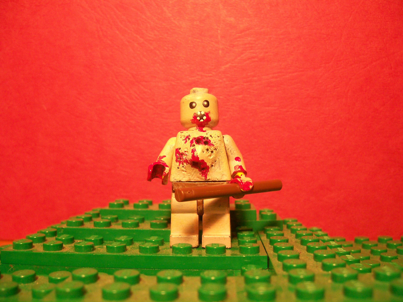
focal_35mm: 35
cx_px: 202
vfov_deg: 40.7
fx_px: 407
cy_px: 151
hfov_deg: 52.6
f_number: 2.8
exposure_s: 1/24.6
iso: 160
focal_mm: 5.8
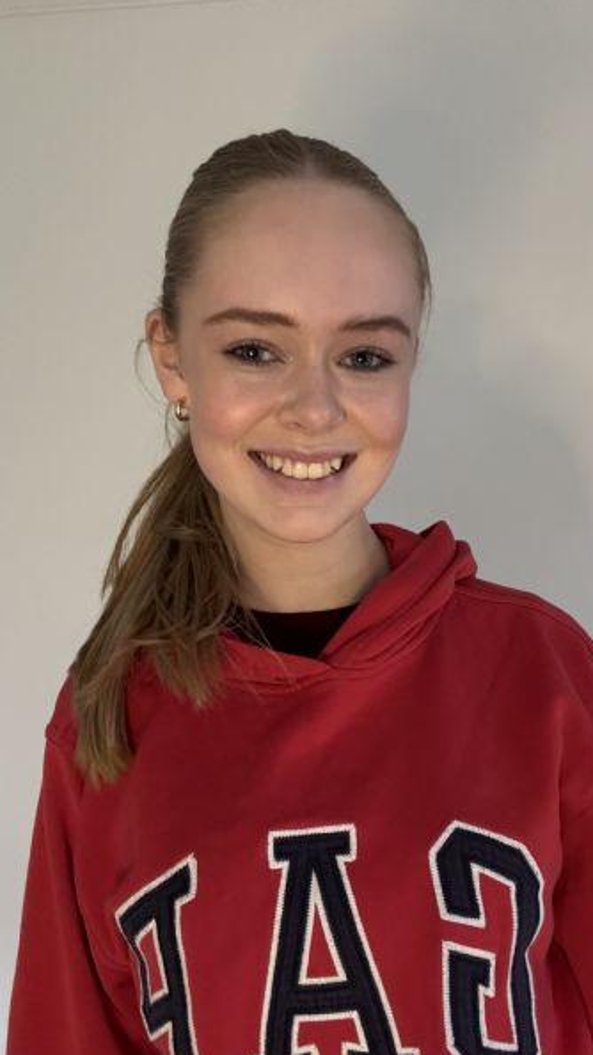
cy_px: 529
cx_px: 357
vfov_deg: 59.5
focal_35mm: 33
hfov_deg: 35.5
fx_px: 923
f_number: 1.9
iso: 400
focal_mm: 2.69
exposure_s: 1/30
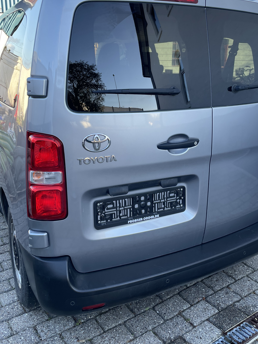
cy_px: 148
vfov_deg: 55.1
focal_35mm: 33
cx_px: 149
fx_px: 328
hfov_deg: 42.8
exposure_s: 1/154
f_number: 1.6
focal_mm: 4.2
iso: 32
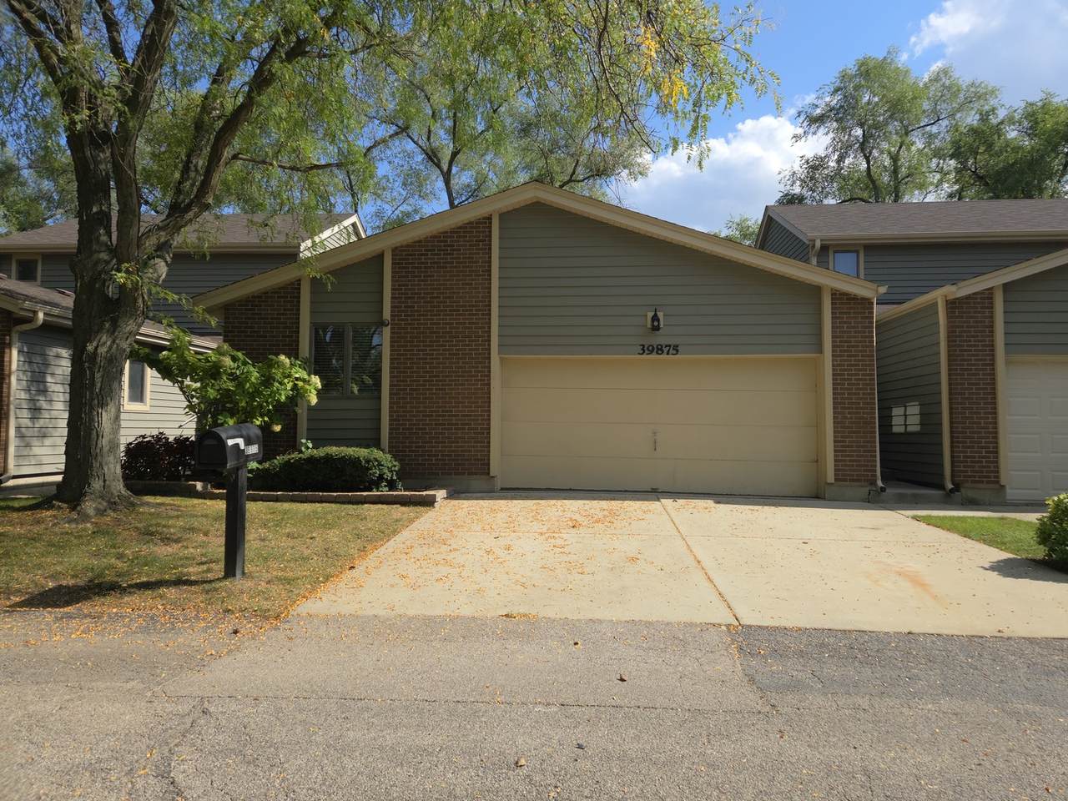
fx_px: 710
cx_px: 534
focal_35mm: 23
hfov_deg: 73.9
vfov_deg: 58.9
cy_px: 400
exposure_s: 1/1380
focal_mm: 5.4
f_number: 1.8
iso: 25
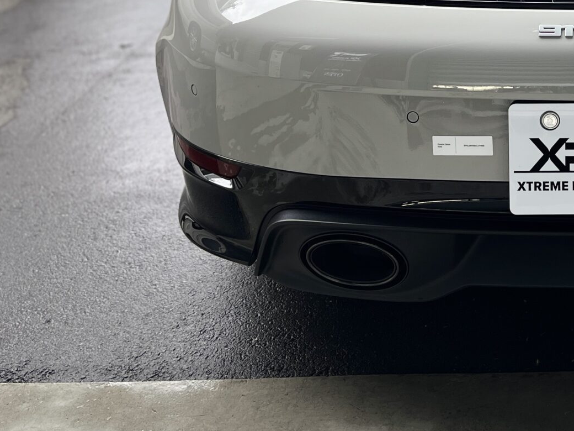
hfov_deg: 27.8
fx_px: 1061
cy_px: -4
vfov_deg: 22.1
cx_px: 621
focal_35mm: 64
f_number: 1.6
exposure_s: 1/130
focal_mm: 5.1
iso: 32
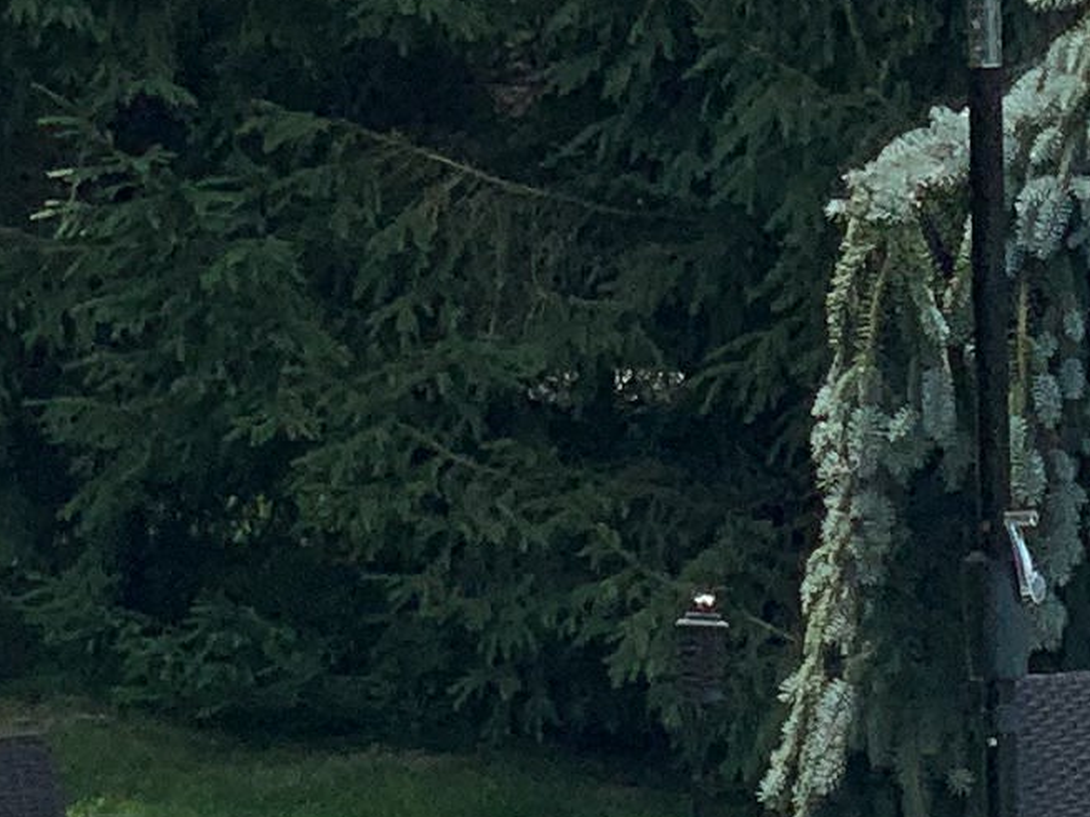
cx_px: 837
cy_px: 2078
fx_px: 10074
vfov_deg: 4.5
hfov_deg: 6.2
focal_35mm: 320
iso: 16
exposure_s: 1/1653
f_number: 2.4
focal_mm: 6
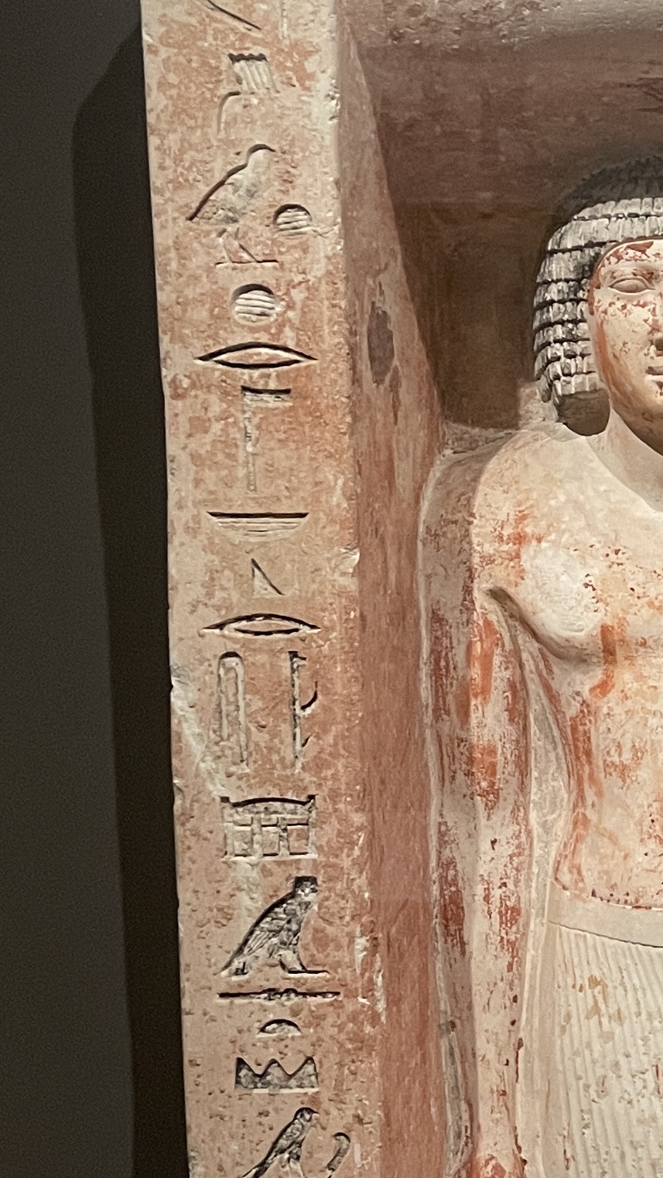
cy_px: 693
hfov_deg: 14.6
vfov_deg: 28.2
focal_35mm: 75
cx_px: 1102
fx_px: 2343
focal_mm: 4.2
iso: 320
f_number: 1.6
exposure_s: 1/60
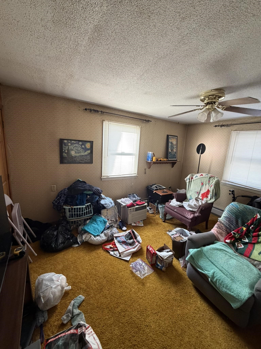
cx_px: 130
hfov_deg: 85.7
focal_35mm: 14
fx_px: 141
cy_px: 174
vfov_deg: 102.1
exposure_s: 1/71
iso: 320
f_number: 2.2
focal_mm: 2.22
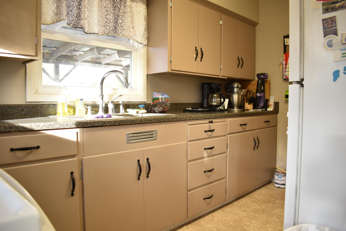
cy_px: 116
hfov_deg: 67.4
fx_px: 260
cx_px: 173
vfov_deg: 47.9
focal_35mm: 27
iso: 250
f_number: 3.5
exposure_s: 1/40
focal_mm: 18
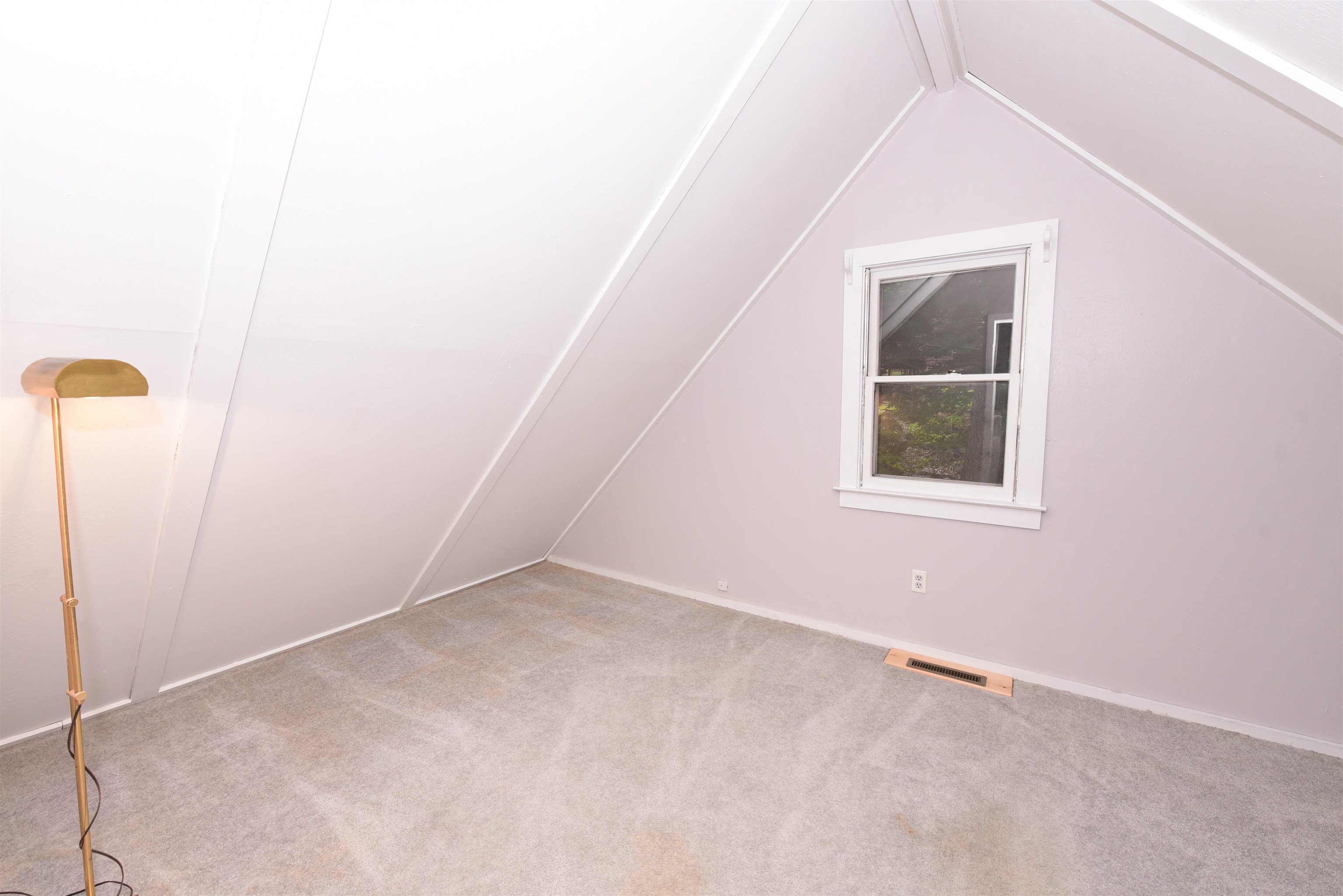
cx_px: 672
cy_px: 448
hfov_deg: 104.2
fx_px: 522
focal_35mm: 14
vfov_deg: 81.2
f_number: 7.1
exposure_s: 1/60
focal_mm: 14
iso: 800
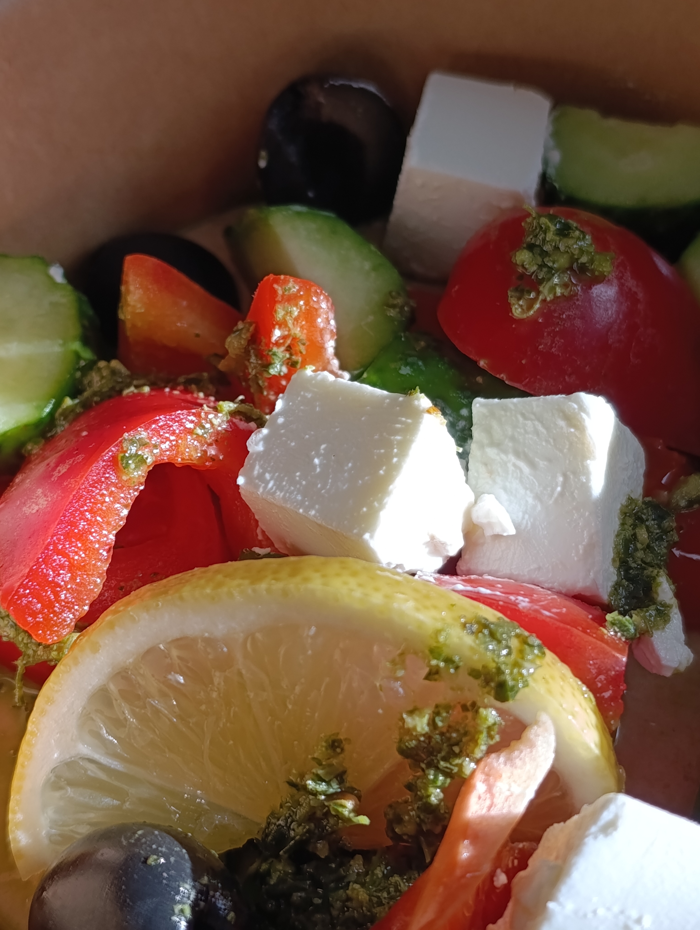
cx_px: 350
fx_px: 1237
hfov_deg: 31.6
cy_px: 465
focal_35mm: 46
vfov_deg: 41.2
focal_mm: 6.11
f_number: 1.65
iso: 50
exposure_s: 1/103
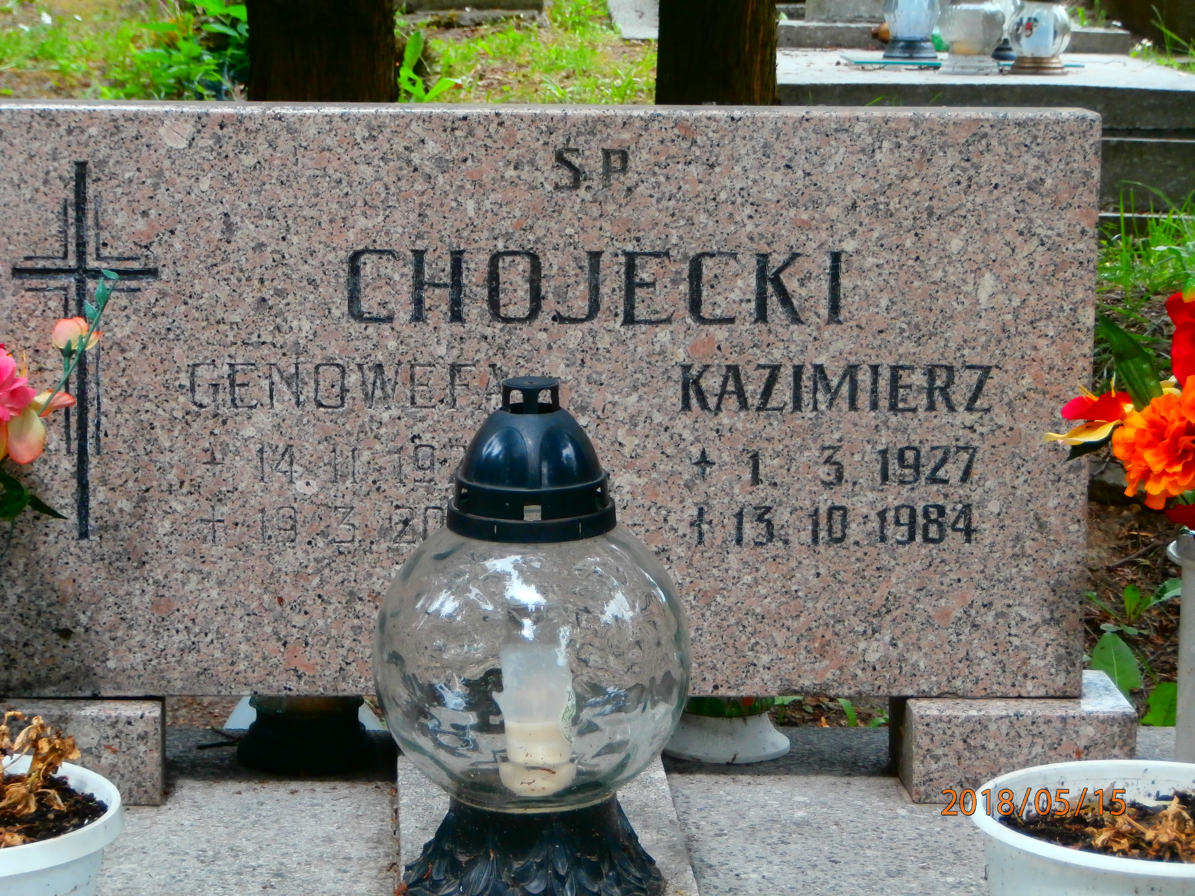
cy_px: 448
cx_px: 598
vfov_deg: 13.5
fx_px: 3797
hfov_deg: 17.9
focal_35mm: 110
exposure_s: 1/100
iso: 200
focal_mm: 19.54
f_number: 5.4
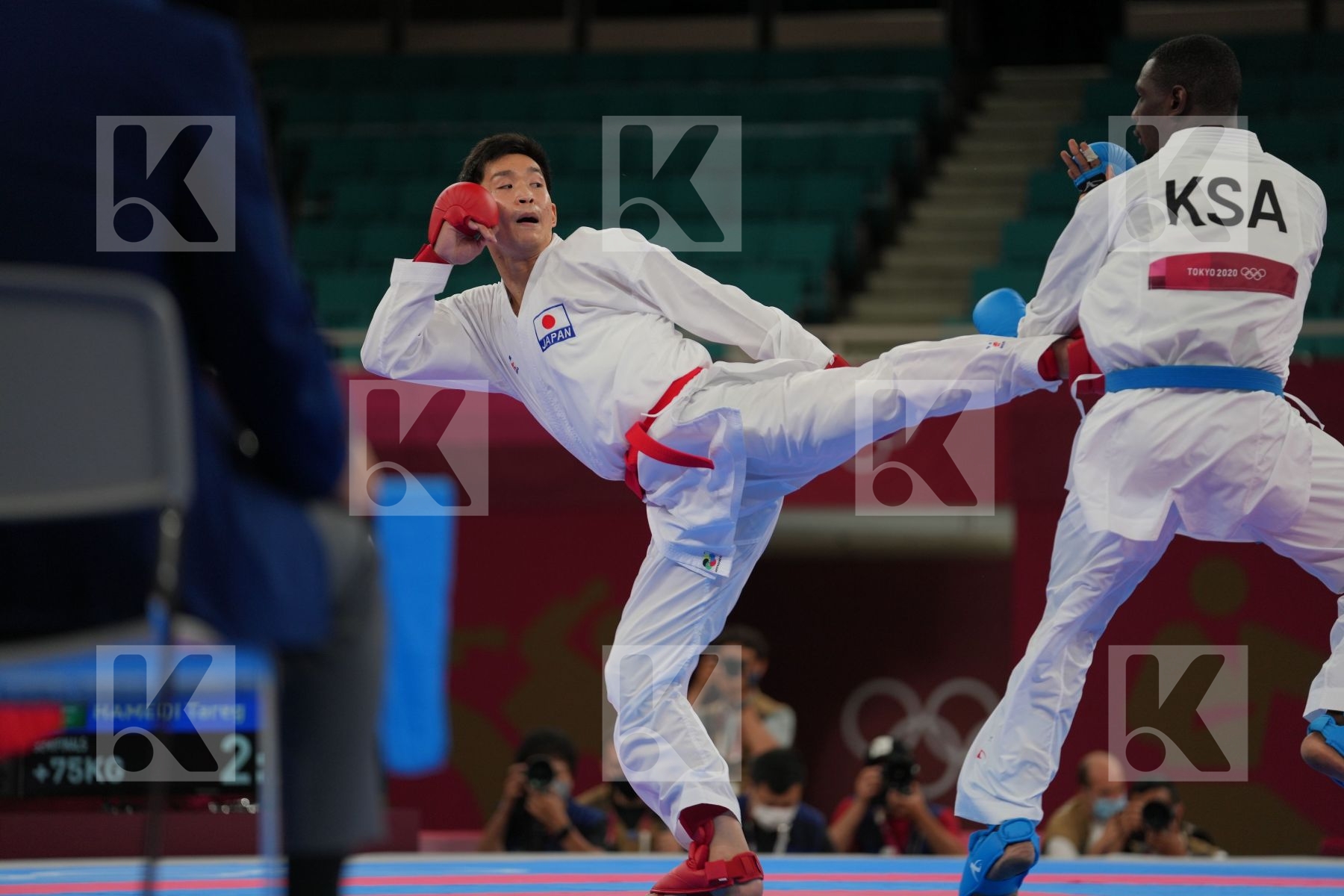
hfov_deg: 11.5
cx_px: 672
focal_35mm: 178
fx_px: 6645
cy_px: 448
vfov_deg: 7.7
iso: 400
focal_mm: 178
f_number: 2.8
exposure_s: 1/1000
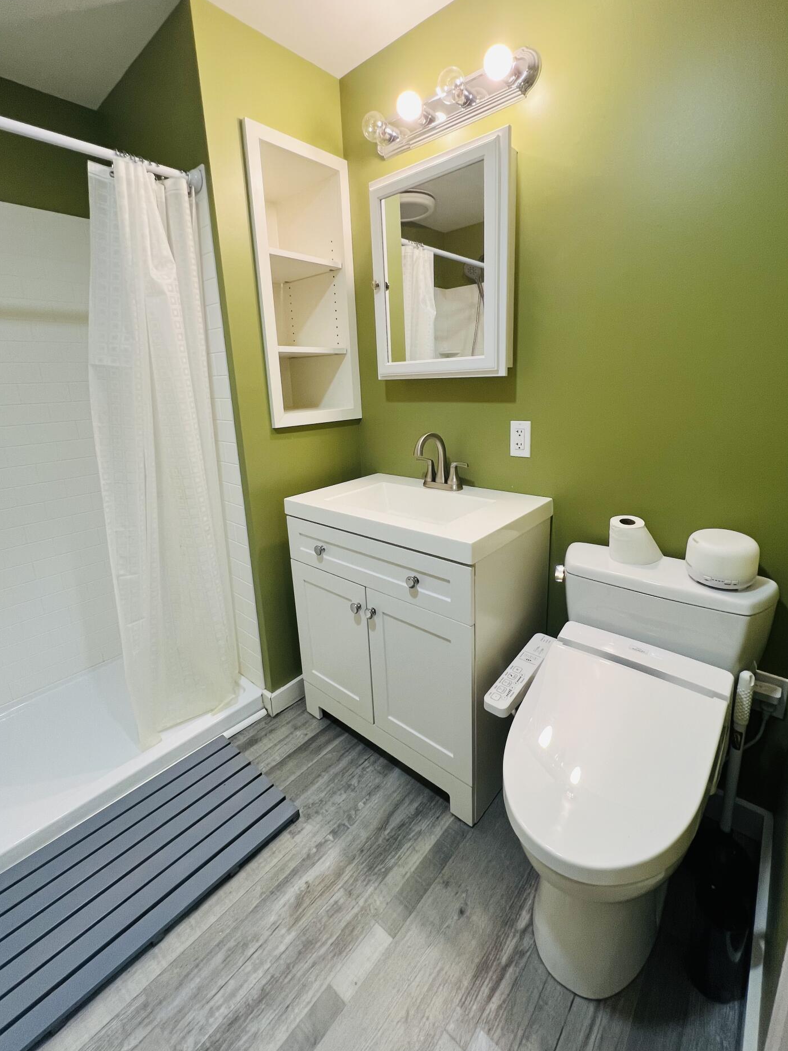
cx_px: 404
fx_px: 425
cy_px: 489
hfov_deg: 85.7
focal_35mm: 14
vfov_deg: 101.9
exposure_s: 1/60
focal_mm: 1.57
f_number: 1.8
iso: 125
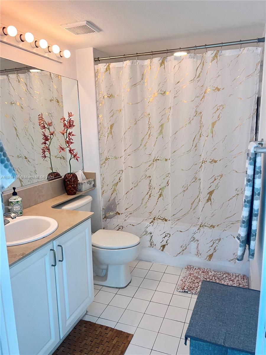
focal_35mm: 26
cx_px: 133
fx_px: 266
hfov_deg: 53.1
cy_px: 178
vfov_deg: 67.3
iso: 125
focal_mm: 5.7
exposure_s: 1/59
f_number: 1.5
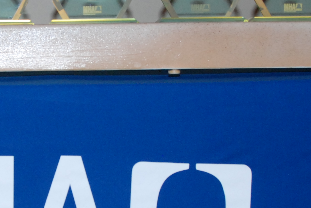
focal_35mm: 128
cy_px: 127
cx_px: 51
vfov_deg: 10.7
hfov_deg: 15.9
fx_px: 1107
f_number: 6.3
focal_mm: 24
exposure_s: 1/60
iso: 640
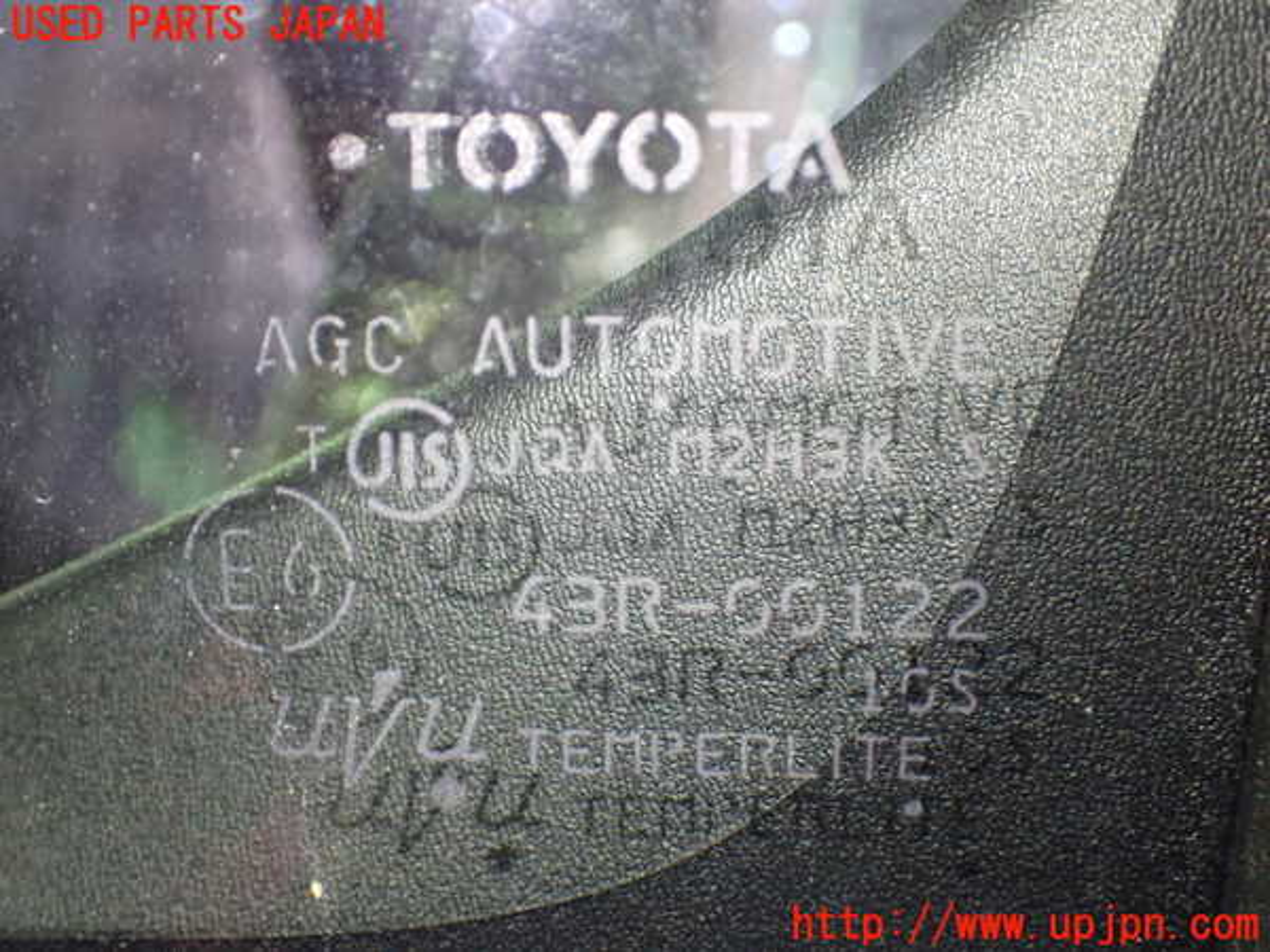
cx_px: 635
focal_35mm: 44
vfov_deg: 32.9
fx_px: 1614
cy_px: 476
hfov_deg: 42.9
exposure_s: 1/40
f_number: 2.9
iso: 1000
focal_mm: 7.84
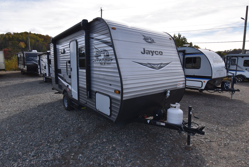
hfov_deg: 85.4
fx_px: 135
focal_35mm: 20
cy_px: 84
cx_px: 124
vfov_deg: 63.3
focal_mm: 13
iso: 200
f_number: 9
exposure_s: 1/320
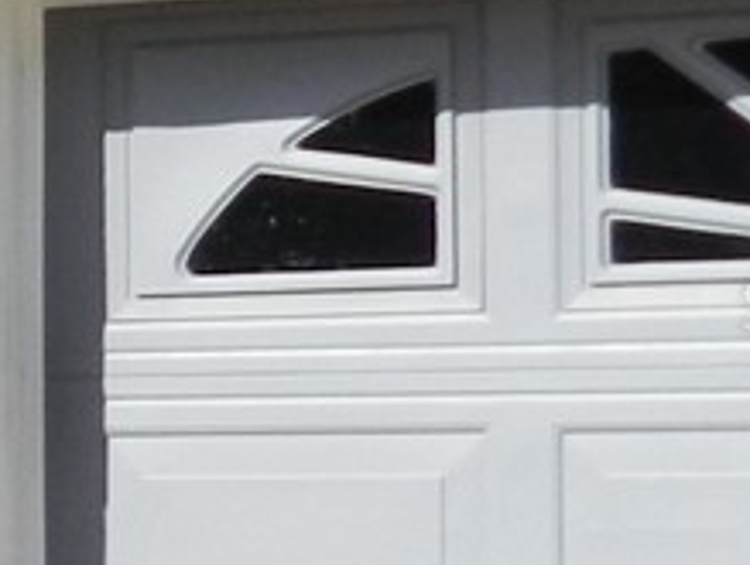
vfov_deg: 5.4
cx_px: -1675
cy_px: 305
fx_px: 6011
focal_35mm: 277
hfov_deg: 6.4
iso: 160
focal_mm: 6.7
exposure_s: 1/1000
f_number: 4
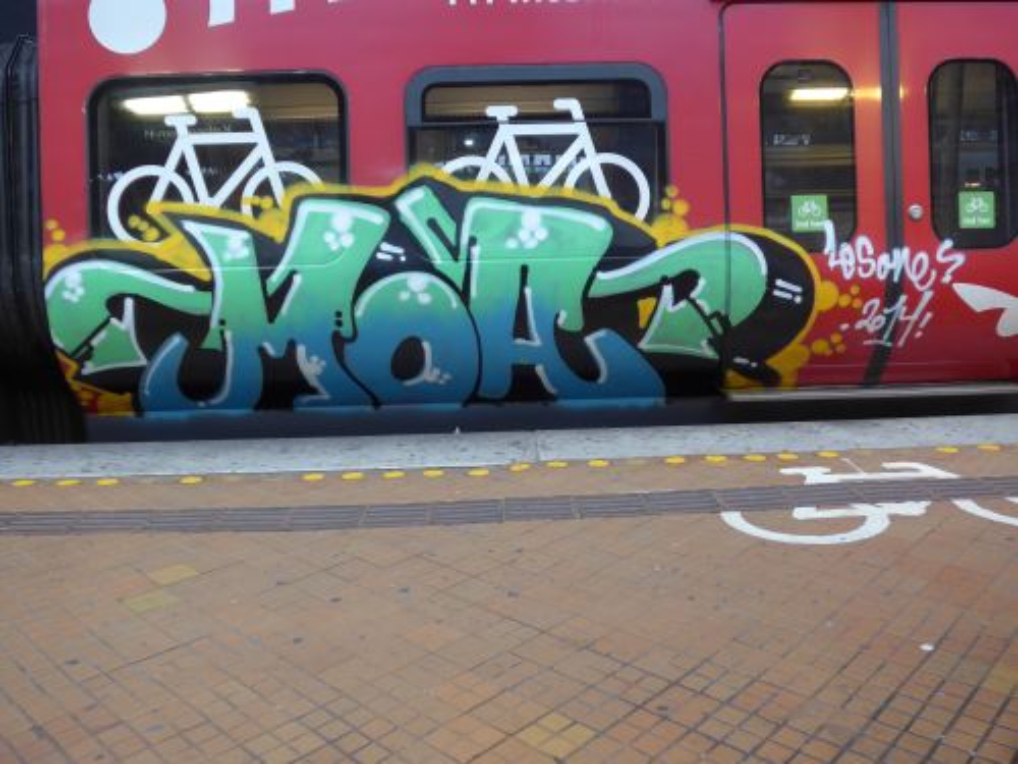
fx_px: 853
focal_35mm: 29
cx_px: 509
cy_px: 382
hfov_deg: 61.7
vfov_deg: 48.2
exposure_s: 1/60
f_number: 2
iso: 160
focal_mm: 6
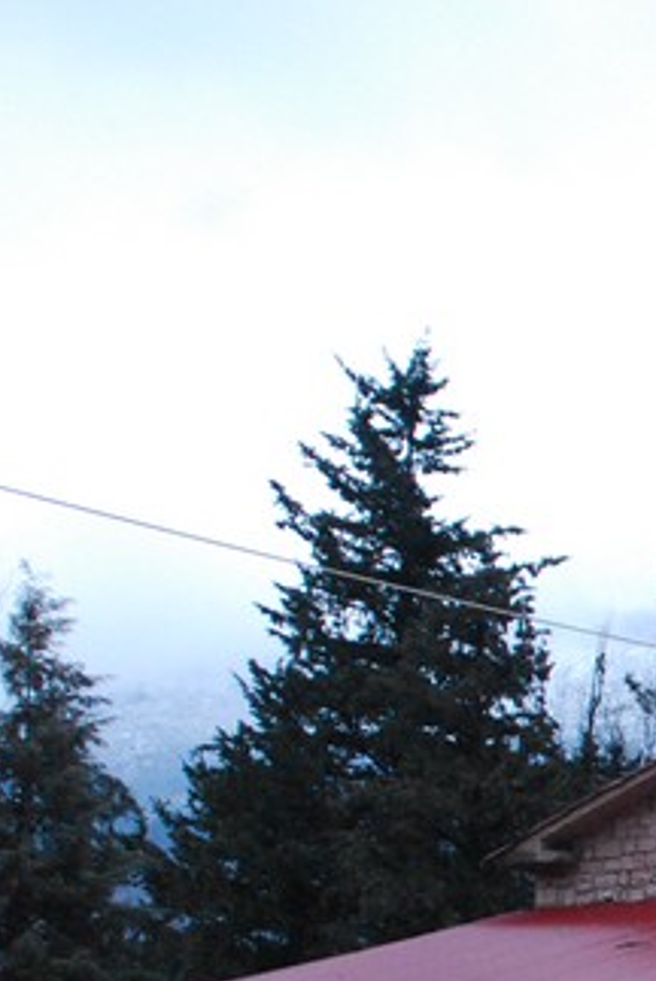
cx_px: 1093
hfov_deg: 13.7
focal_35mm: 92
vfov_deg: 21.6
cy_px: 887
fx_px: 2509
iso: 1600
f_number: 3.5
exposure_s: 1/30
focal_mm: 22
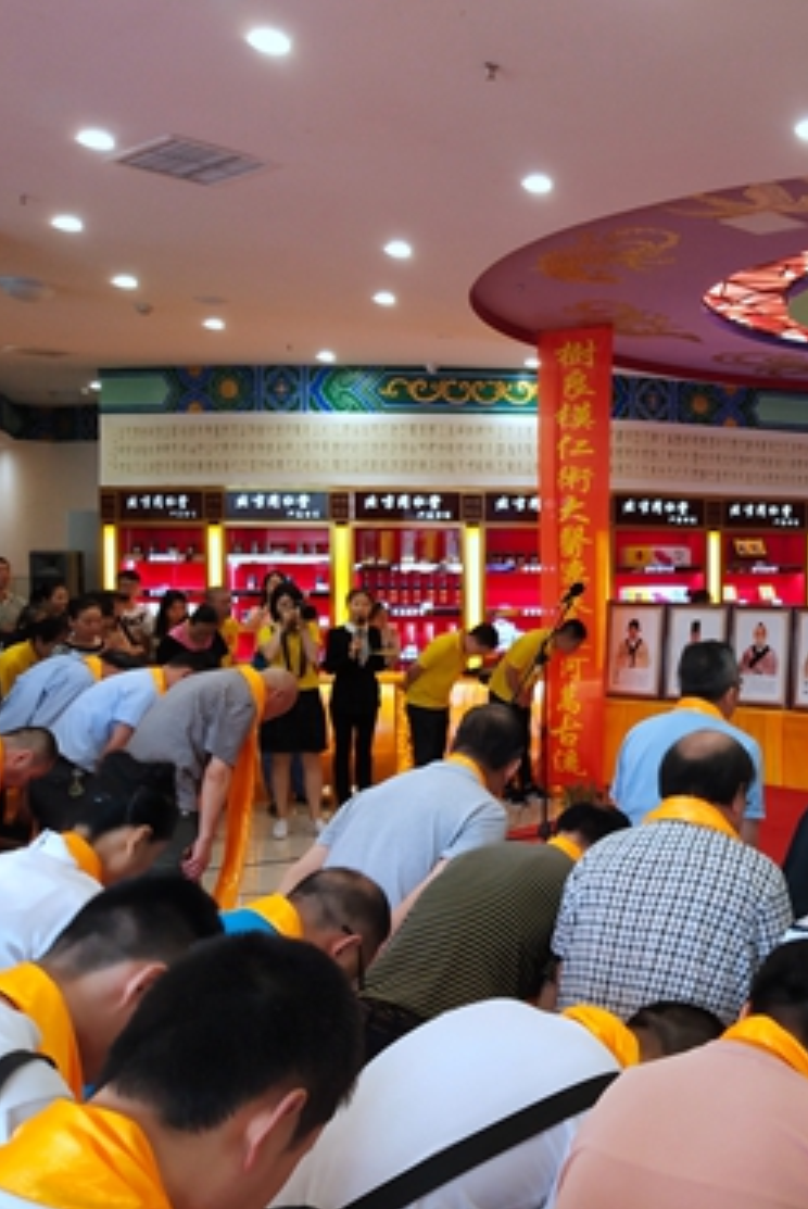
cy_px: 601
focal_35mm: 42
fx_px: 1411
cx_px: 792
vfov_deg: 46.4
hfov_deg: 30.0
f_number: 1.8
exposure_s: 1/50
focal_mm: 3.95
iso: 166
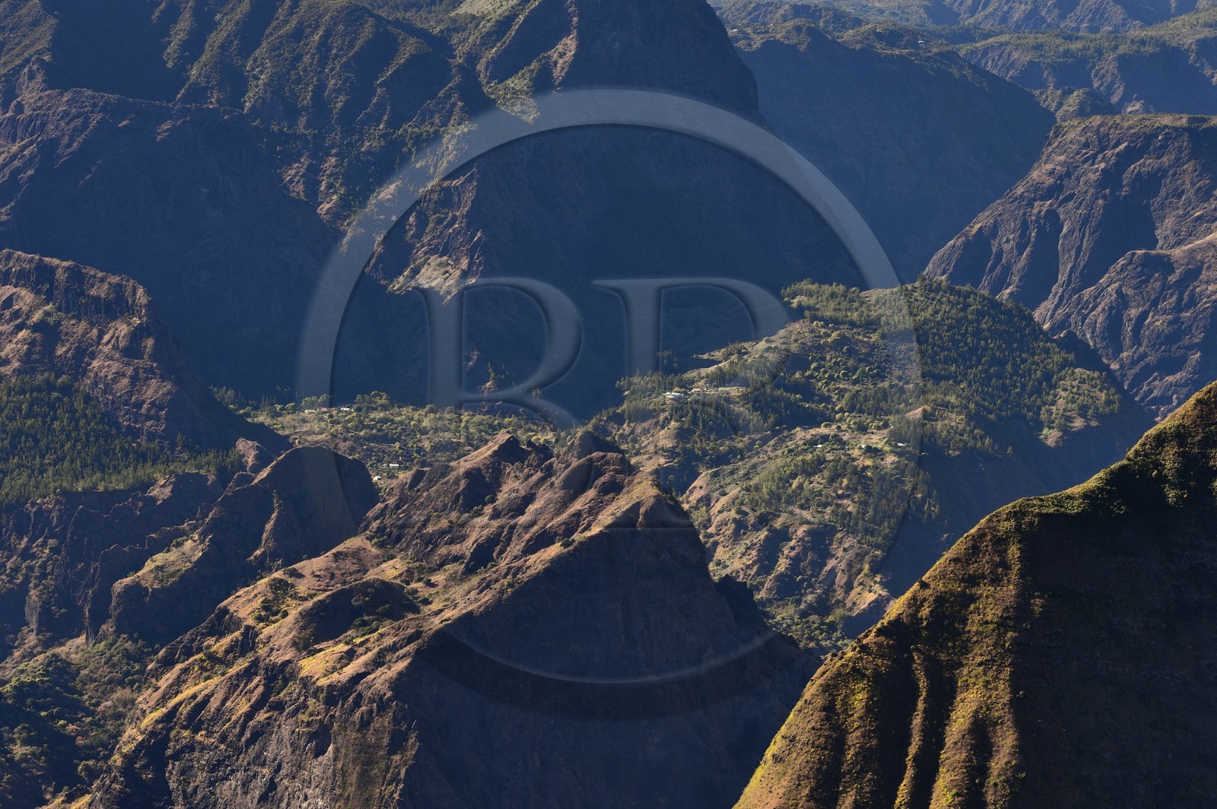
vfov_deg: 8.6
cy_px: 404
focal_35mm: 160
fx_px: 5404
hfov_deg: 12.8
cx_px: 608
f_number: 10
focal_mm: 160
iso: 200
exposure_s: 1/250
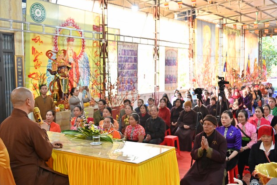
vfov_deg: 34.2
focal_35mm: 39
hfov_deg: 49.6
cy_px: 92
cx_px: 137
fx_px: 300
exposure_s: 1/160
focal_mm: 38
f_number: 4
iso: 3200
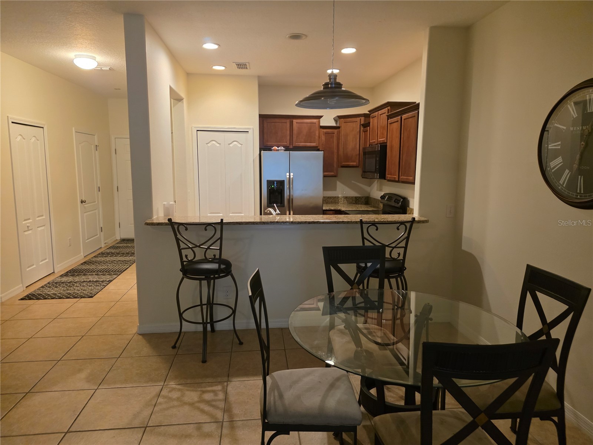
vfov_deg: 58.9
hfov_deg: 73.9
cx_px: 296
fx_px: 394
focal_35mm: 23
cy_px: 222
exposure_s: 1/120
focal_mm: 6.25
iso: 800
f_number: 1.7
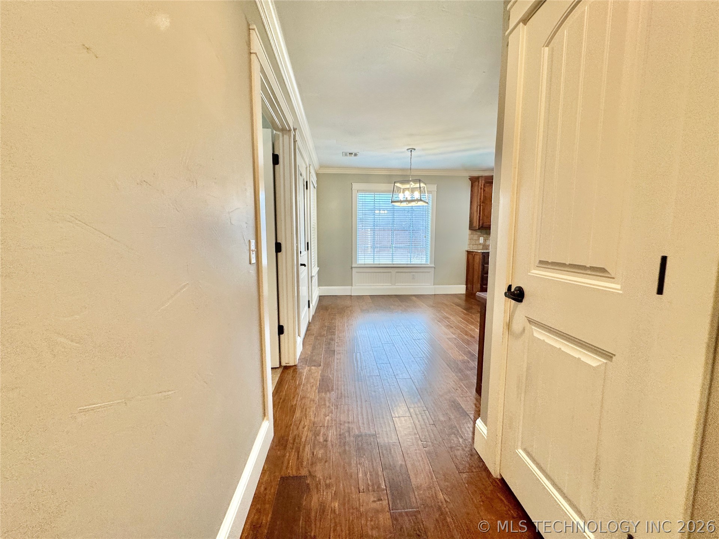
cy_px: 270
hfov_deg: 102.1
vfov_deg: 85.7
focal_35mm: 14
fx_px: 291
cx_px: 360
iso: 160
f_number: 2.2
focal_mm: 2.22
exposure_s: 1/120
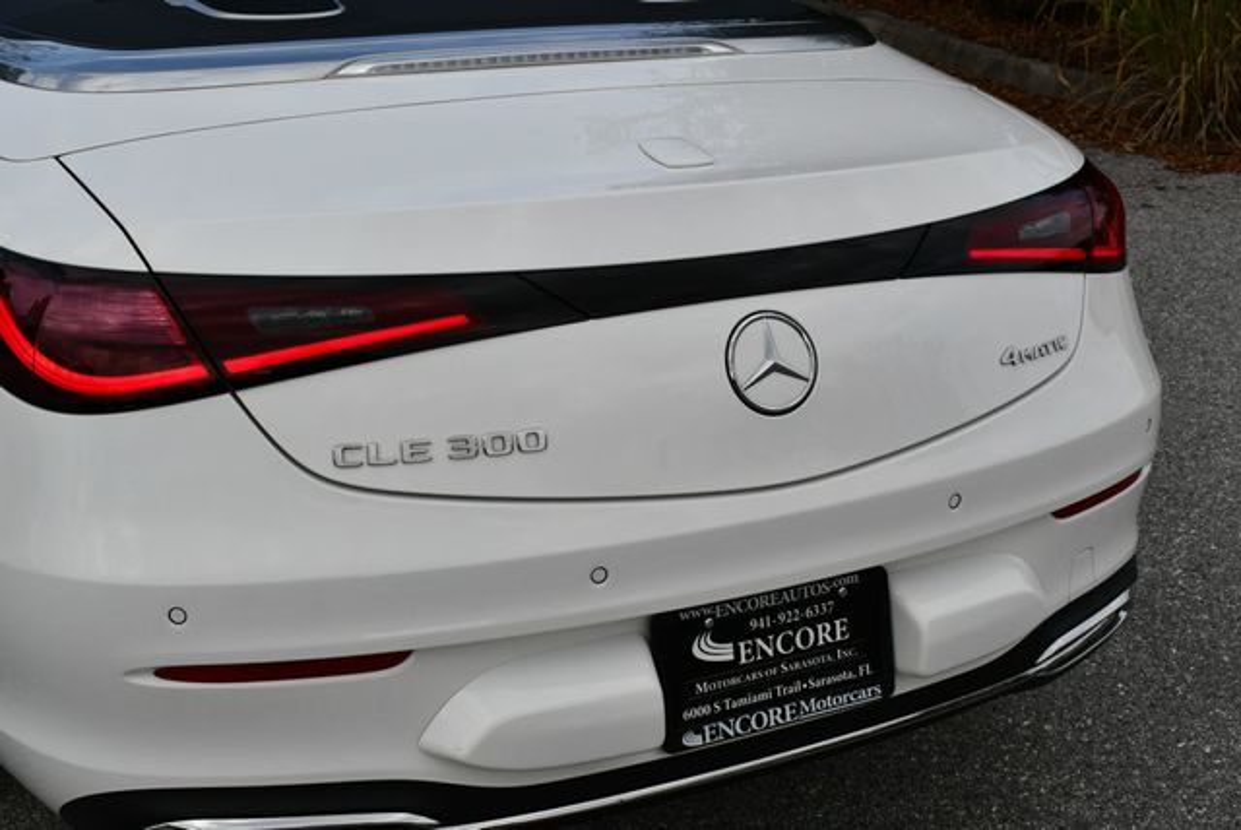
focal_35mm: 48
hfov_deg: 41.1
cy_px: 415
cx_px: 620
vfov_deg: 28.1
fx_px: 1656
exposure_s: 1/400
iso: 100
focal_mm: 24
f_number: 10
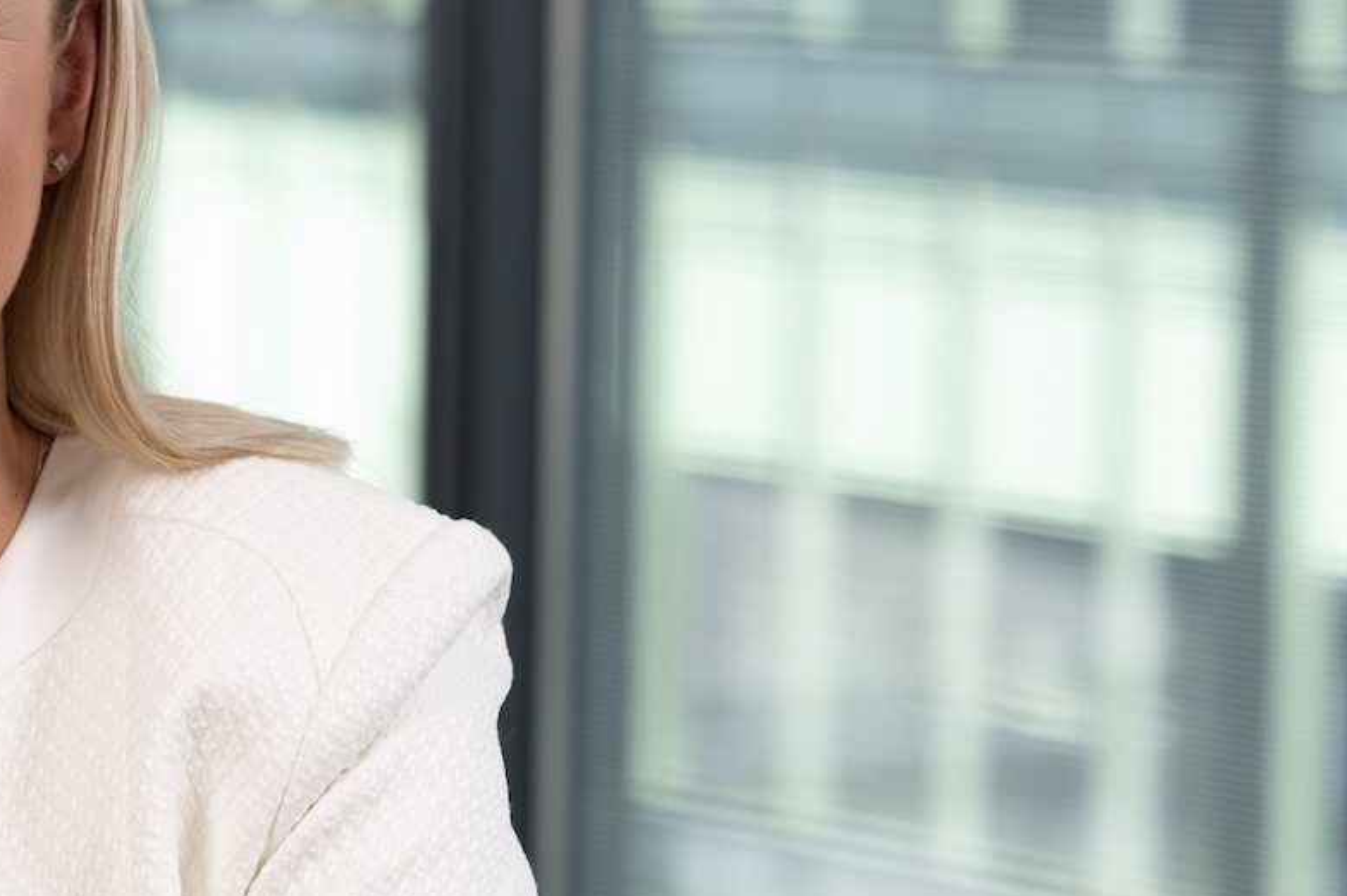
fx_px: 8114
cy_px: 675
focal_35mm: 217
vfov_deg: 6.3
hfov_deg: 9.4
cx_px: -150
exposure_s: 1/160
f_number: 4.5
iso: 64
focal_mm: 85
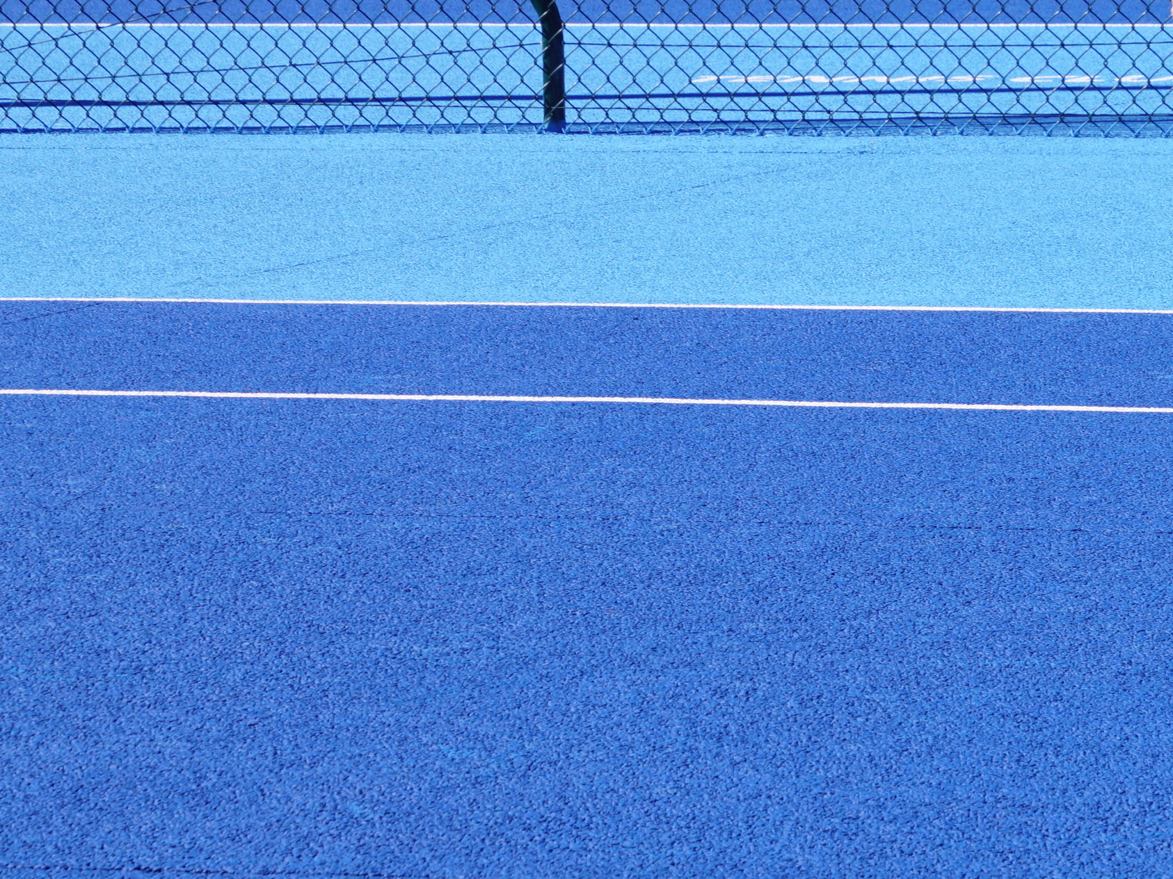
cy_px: 36
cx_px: 1018
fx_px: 7827
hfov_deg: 8.5
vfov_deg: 6.4
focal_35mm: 231
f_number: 10
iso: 100
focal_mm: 60
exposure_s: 1/160
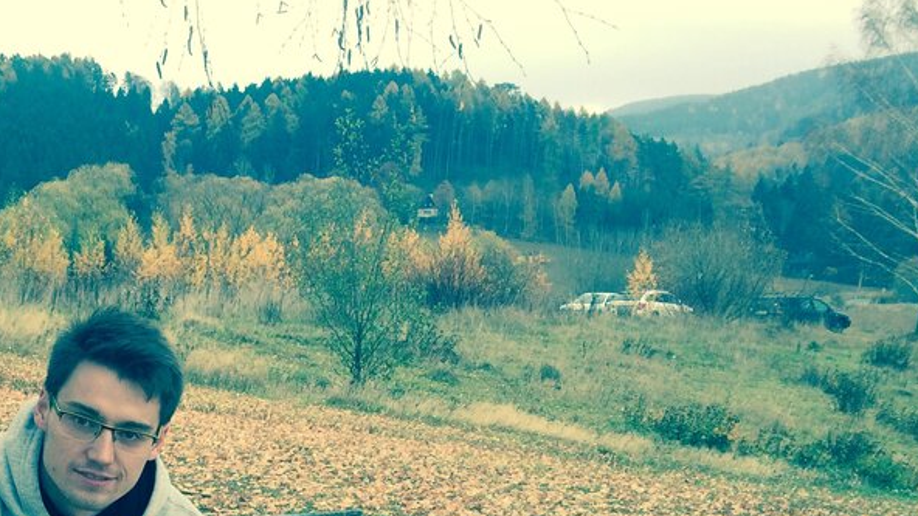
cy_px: 691
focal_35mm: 64
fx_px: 1558
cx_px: 81
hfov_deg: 31.2
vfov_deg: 17.5
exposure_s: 1/149
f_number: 2.2
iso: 32
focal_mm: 4.15
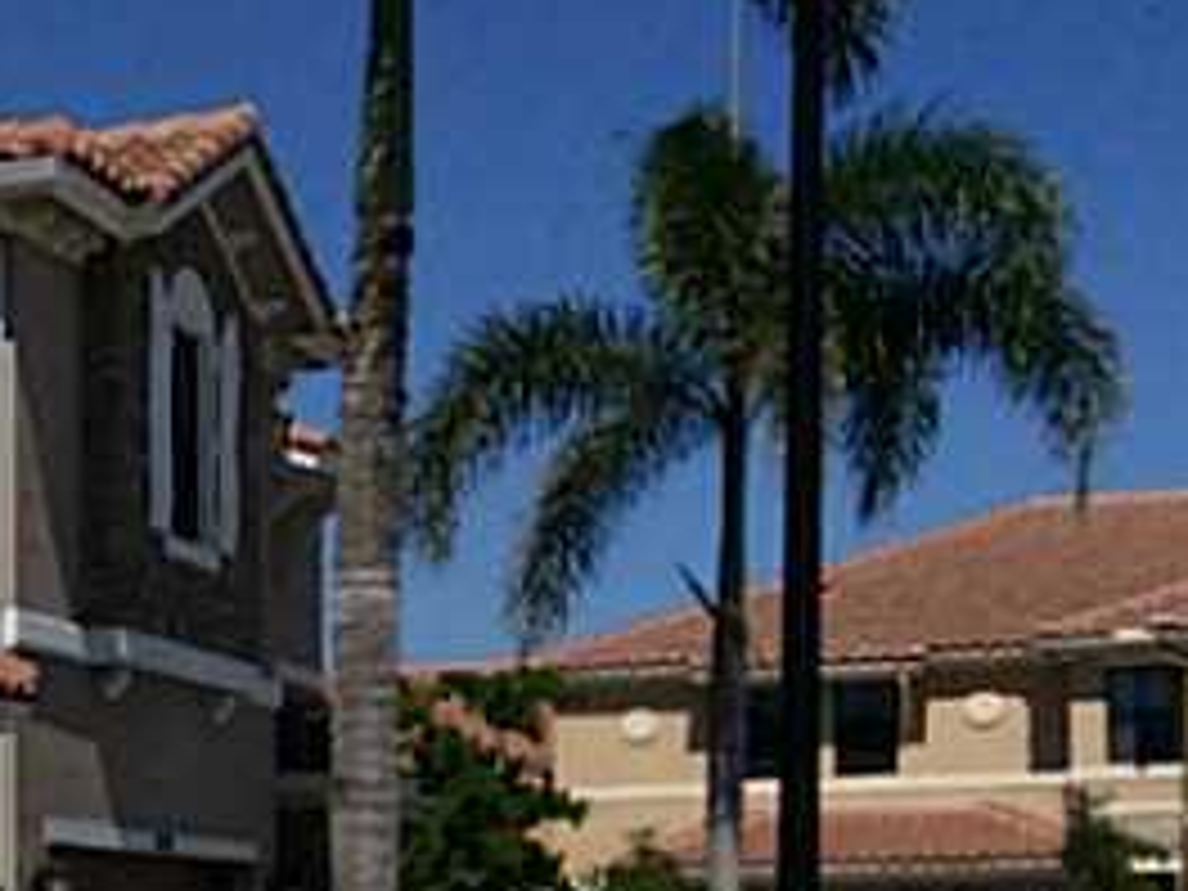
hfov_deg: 18.3
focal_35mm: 97
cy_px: 976
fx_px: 3329
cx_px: -522
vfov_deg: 14.9
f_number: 2.4
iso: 32
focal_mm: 3.3
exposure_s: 1/4785
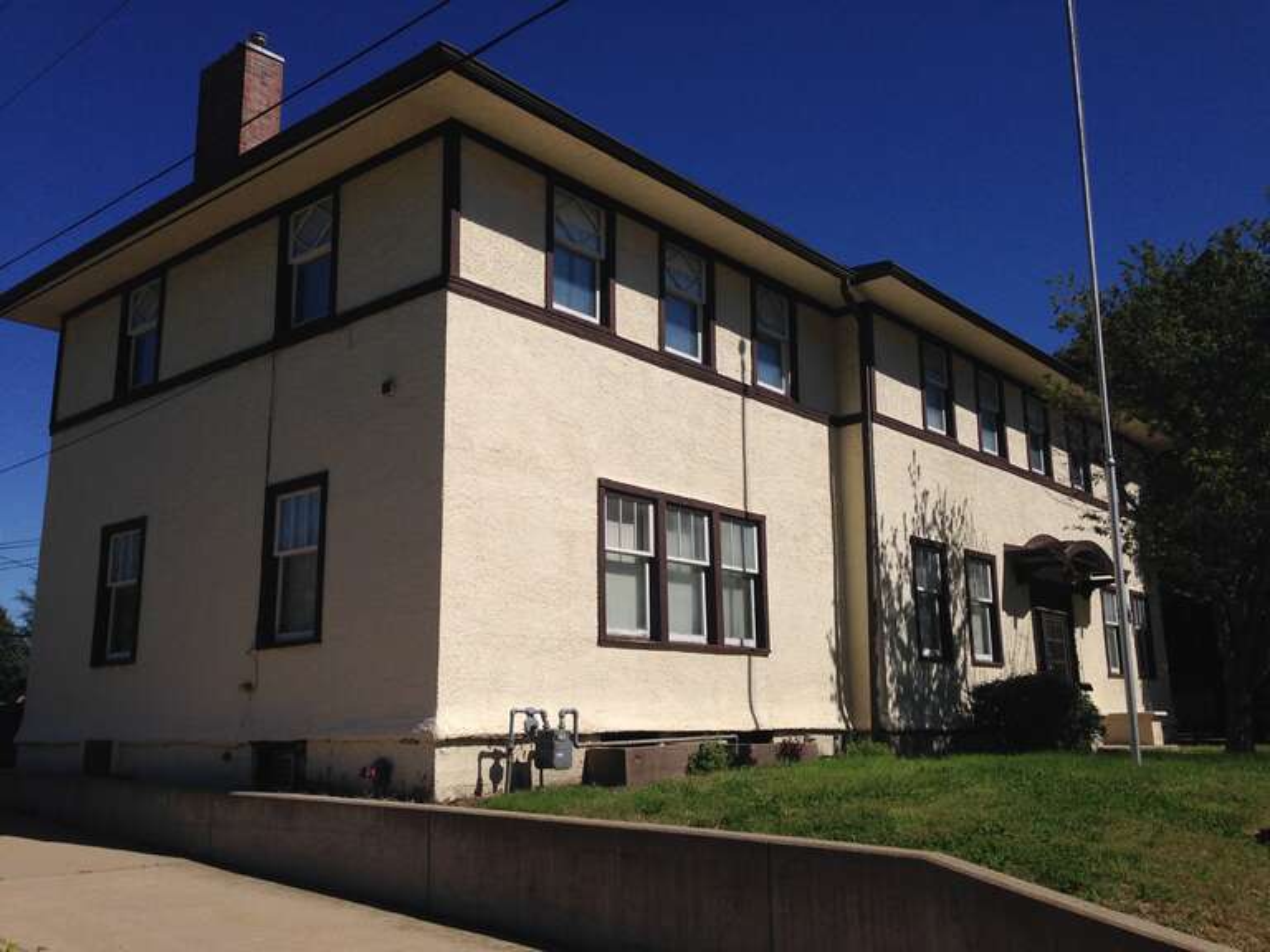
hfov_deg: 55.4
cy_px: 476
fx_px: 1211
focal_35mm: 33
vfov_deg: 42.9
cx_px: 635
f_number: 2.4
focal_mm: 4.12
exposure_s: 1/4525
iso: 50
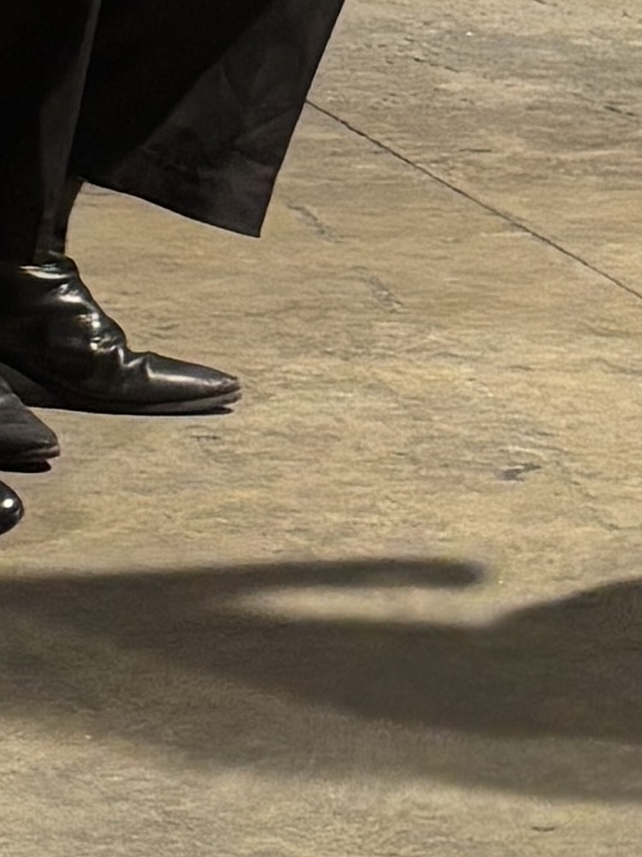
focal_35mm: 108
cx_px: 1227
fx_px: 2671
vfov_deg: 15.7
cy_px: -671
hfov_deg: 12.3
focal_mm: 5.96
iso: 125
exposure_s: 1/50
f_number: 1.6
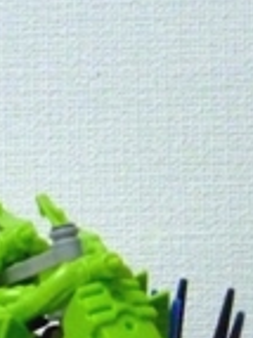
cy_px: 787
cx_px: 43
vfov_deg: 10.4
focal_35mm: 167
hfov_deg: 8.9
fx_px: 1630
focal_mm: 6.3
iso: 640
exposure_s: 1/30
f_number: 3.5
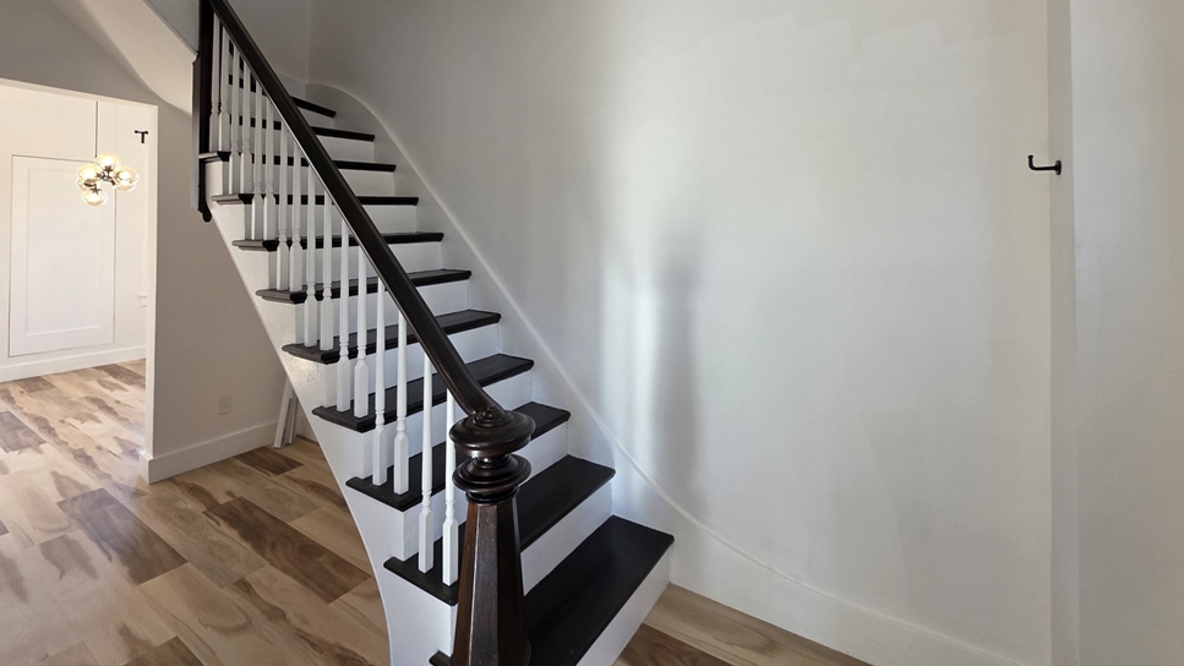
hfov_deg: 102.9
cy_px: 233
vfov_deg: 68.9
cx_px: 621
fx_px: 471
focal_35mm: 15
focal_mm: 2.2
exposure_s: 1/120
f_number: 1.9
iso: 100
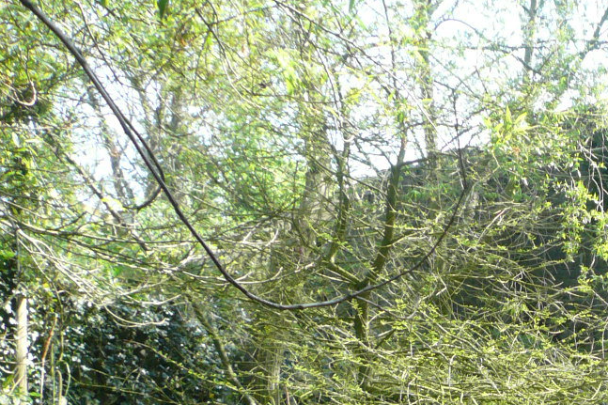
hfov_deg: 25.3
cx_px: 723
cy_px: 450
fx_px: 1216
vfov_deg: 18.2
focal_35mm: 72
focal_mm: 4.6
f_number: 2.8
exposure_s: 1/160
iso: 100
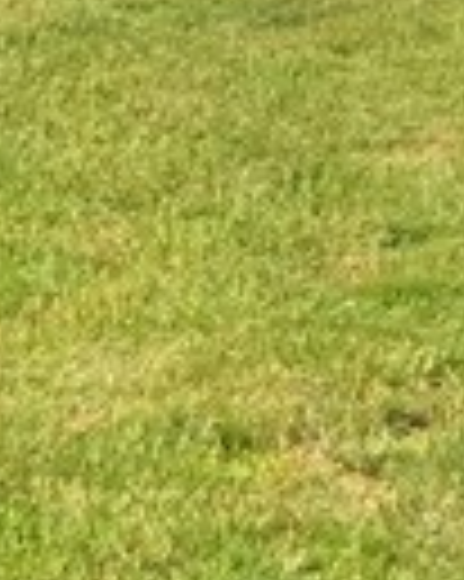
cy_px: -755
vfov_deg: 8.0
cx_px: 721
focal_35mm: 225
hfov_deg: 6.8
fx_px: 3867
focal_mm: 3
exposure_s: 1/1250
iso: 16
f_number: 1.8
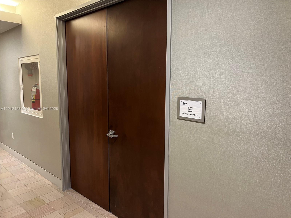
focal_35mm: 26
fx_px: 219
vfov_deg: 53.1
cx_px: 146
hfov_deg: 67.3
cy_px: 109
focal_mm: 5.7
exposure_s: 1/60
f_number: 1.5
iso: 320
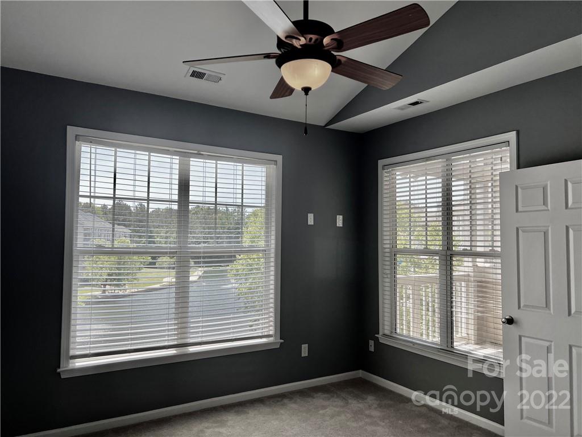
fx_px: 437
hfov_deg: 67.3
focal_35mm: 26
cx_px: 291
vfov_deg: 53.1
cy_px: 218
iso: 50
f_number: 1.5
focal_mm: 5.7
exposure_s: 1/476
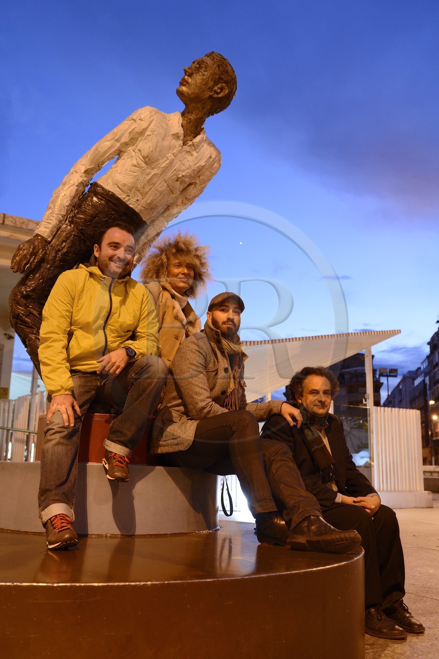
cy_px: 330
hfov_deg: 41.1
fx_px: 586
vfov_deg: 58.7
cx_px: 220
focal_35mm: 32
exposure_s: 1/20
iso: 1600
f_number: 4
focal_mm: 32
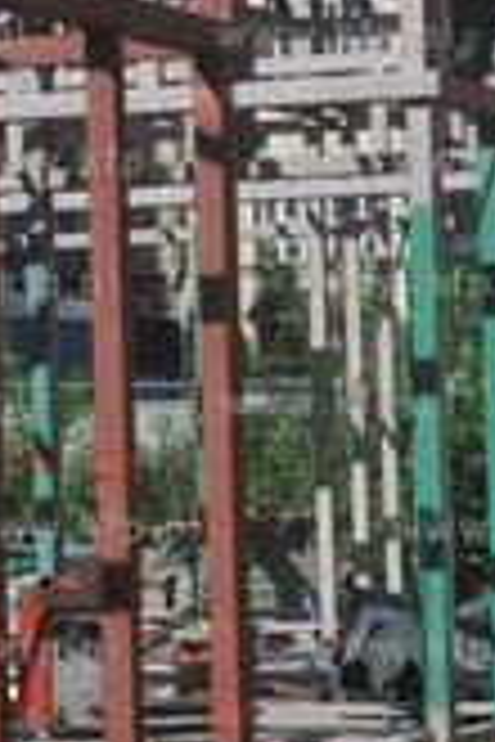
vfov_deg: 9.9
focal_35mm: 208
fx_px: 4290
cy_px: 220
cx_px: 238
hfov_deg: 6.6
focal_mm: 86
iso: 400
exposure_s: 1/2000
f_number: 6.3
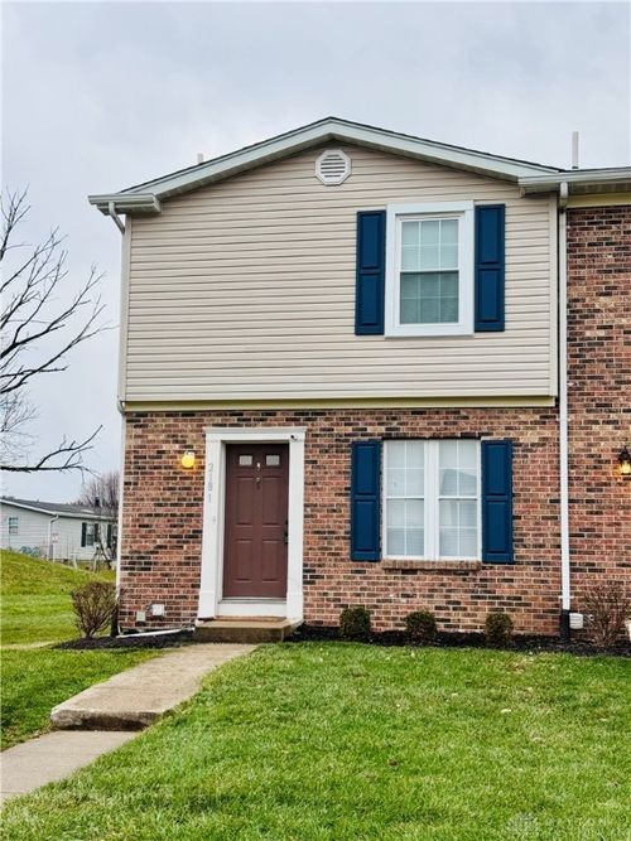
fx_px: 1167
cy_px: 420
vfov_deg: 39.7
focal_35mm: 48
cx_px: 316
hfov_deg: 30.3
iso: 64
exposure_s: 1/317
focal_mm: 6.76
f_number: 1.78
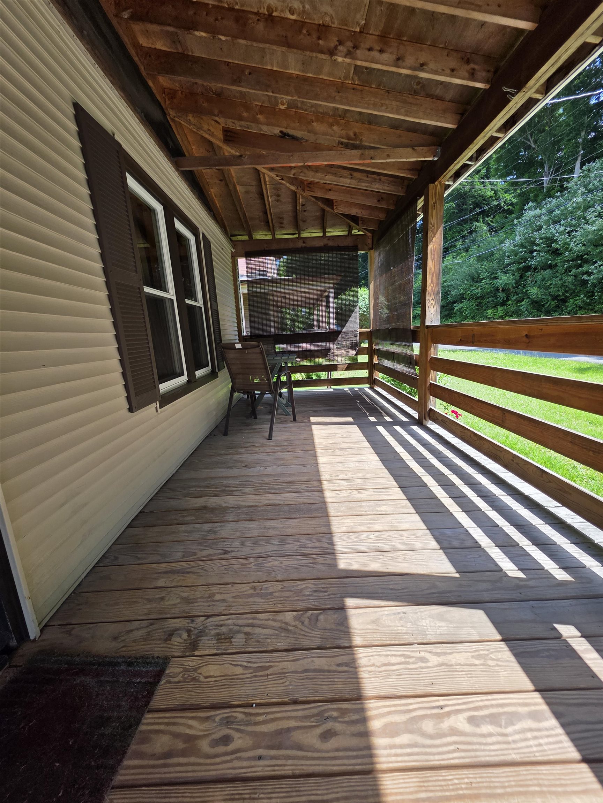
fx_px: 302
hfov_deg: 89.9
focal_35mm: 13
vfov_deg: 106.2
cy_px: 402
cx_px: 302
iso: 40
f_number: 1.9
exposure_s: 1/499
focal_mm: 2.2
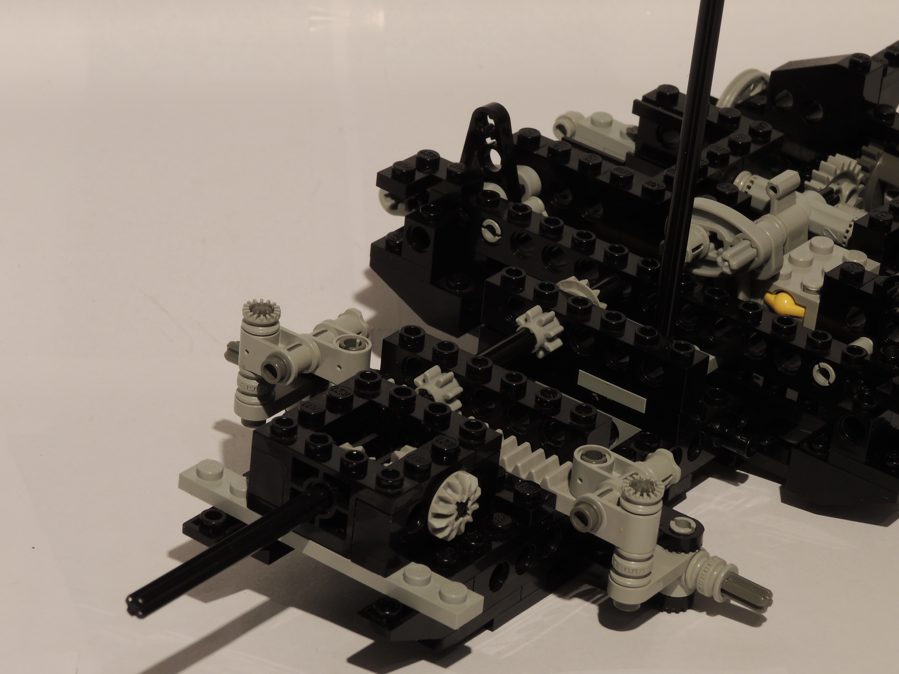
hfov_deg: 14.6
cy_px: 337
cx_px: 450
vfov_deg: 11.0
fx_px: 3506
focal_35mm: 135
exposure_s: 1/2.5
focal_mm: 24
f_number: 6.8
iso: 100
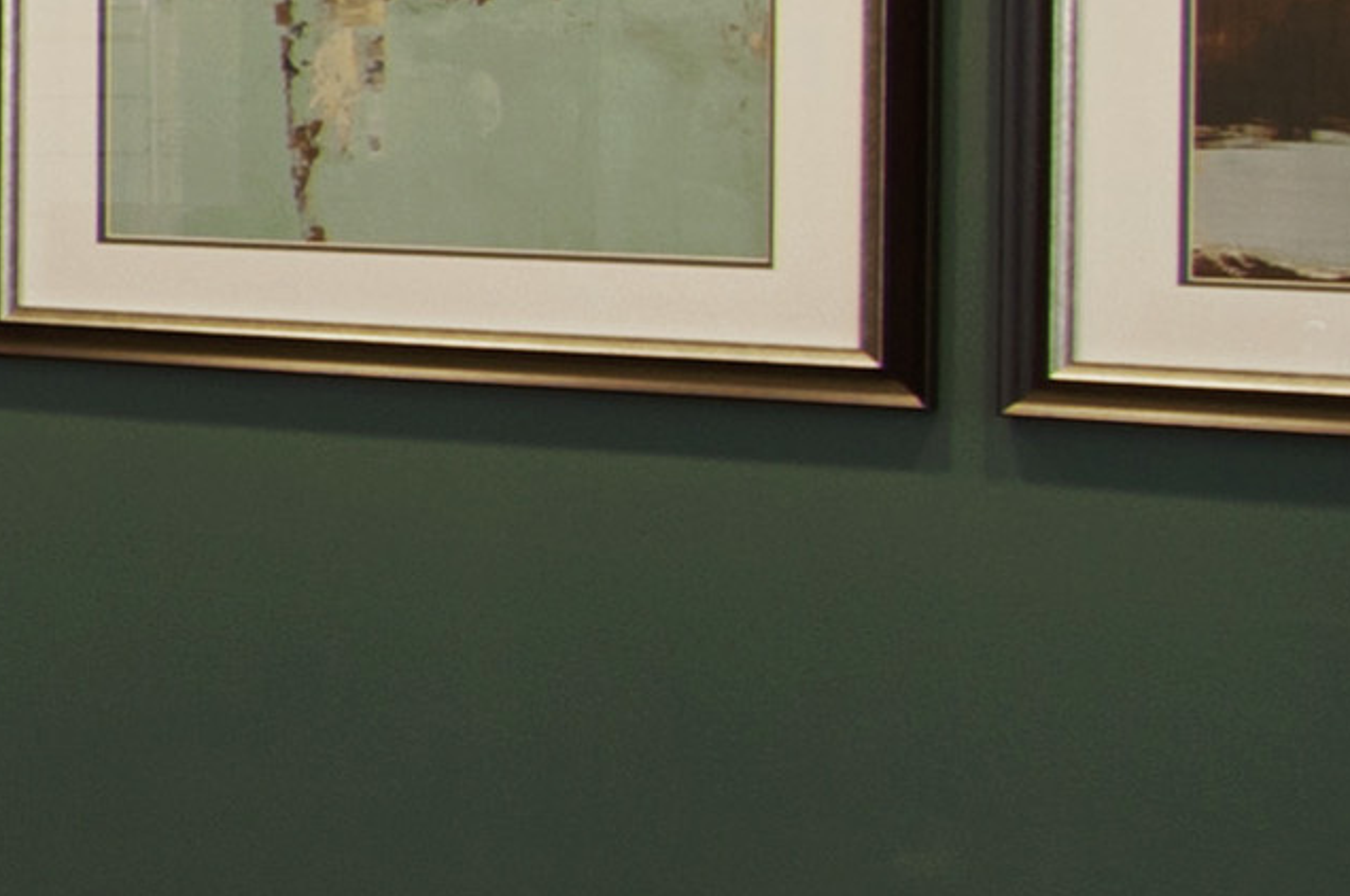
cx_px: -2896
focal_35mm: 111
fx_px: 4170
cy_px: 16
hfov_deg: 10.7
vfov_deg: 12.1
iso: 200
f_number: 8
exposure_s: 1/1.67
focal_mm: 11
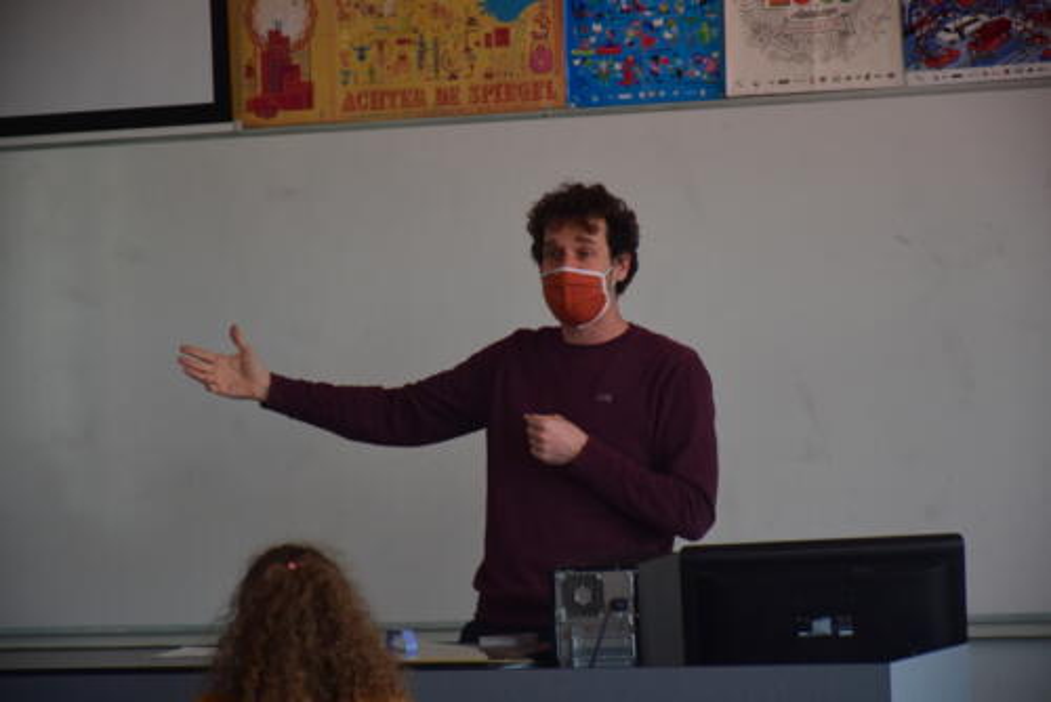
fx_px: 4382
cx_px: 526
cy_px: 351
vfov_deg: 9.2
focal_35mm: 150
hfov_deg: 13.7
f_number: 5.6
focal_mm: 100
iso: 2500
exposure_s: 1/160
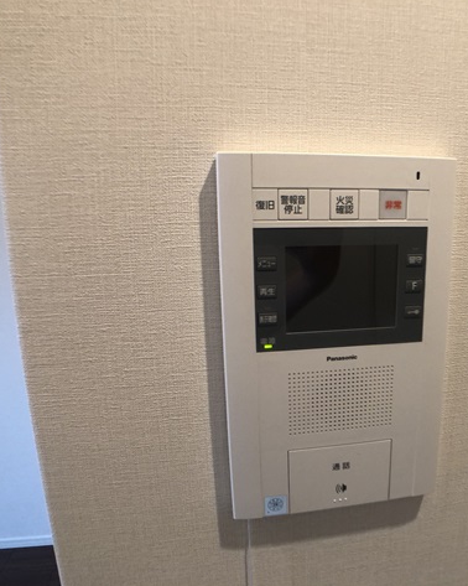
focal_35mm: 37
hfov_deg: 39.4
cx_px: 327
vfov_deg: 49.1
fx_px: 641
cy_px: 295
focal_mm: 3.99
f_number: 1.8
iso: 40
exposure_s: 1/20
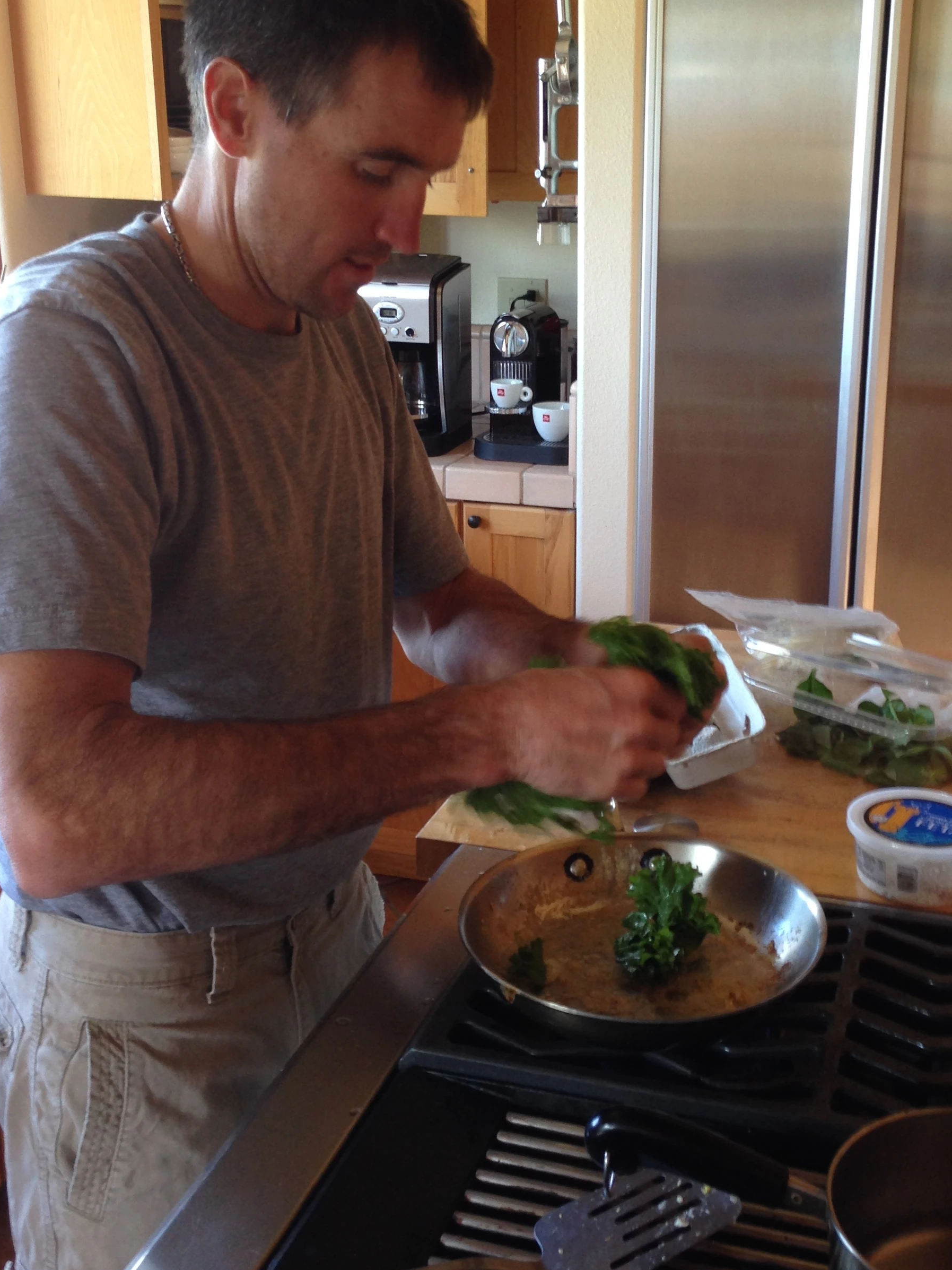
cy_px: 518
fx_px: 1650
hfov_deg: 32.1
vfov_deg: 41.9
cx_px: 549
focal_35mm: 45
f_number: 2.4
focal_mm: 4.12
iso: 64
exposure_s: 1/20
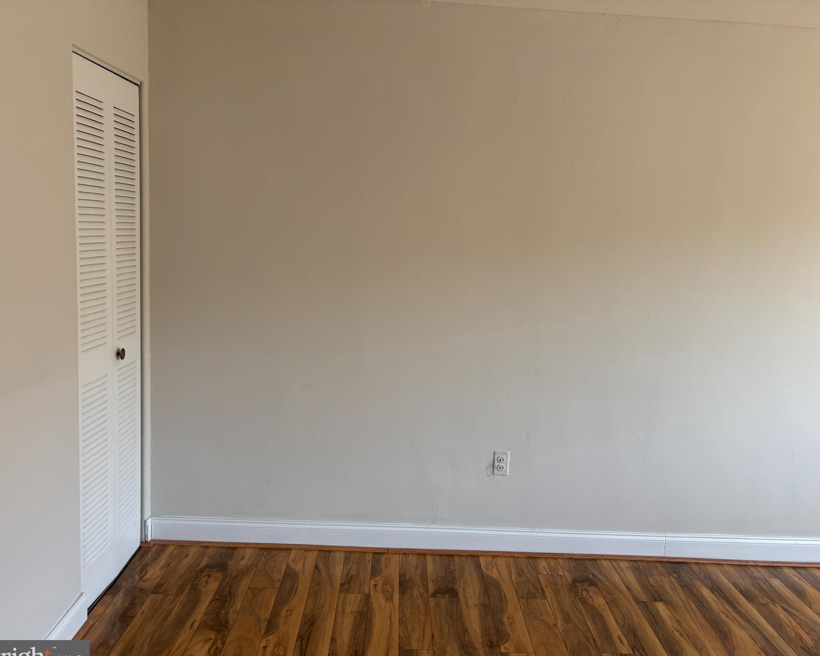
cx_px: 432
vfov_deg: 51.5
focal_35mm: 28
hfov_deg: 62.2
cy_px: 337
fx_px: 680
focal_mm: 5.96
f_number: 1.6
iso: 64
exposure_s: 1/121
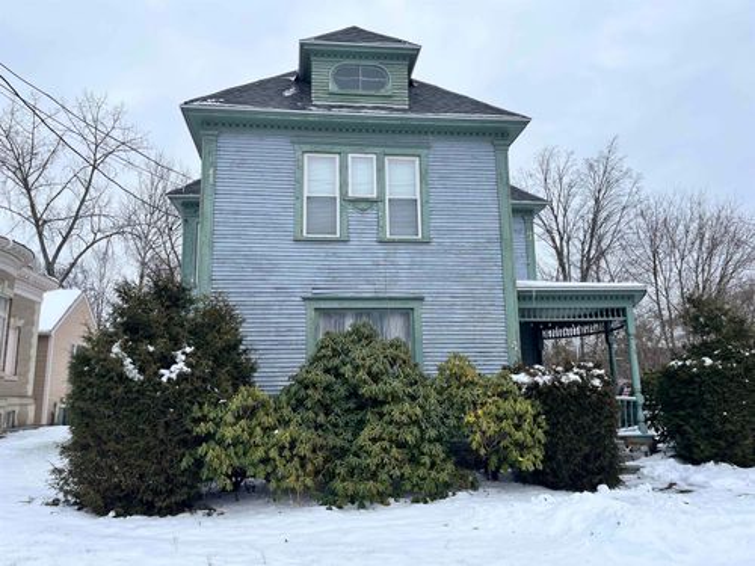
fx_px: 567
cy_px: 283
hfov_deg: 67.3
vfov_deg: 53.1
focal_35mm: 26
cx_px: 378
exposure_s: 1/858
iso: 50
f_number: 1.6
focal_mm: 5.1
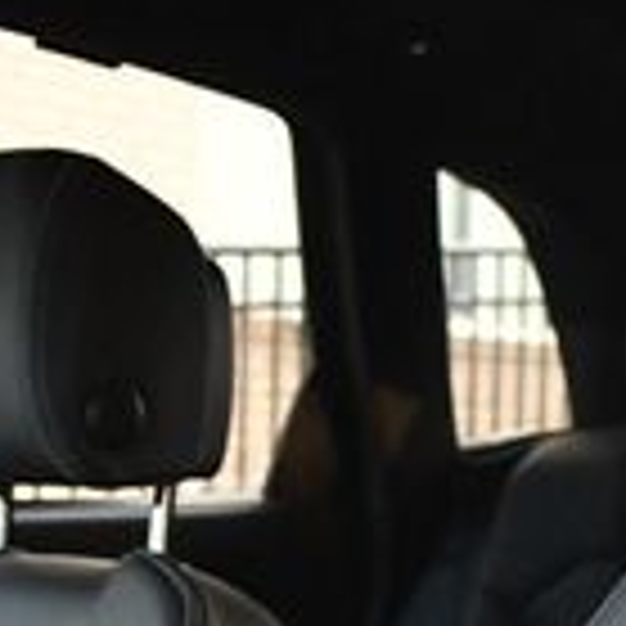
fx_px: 2394
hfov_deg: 14.7
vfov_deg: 14.3
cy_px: 797
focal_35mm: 117
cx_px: 590
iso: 3200
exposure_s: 1/60
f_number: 3.5
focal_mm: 20
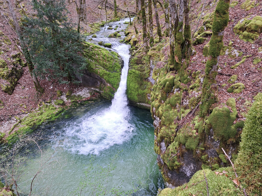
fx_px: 182
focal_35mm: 24
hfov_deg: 71.6
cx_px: 131
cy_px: 98
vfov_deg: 56.8
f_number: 1.8
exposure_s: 1/134
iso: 50
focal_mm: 5.23
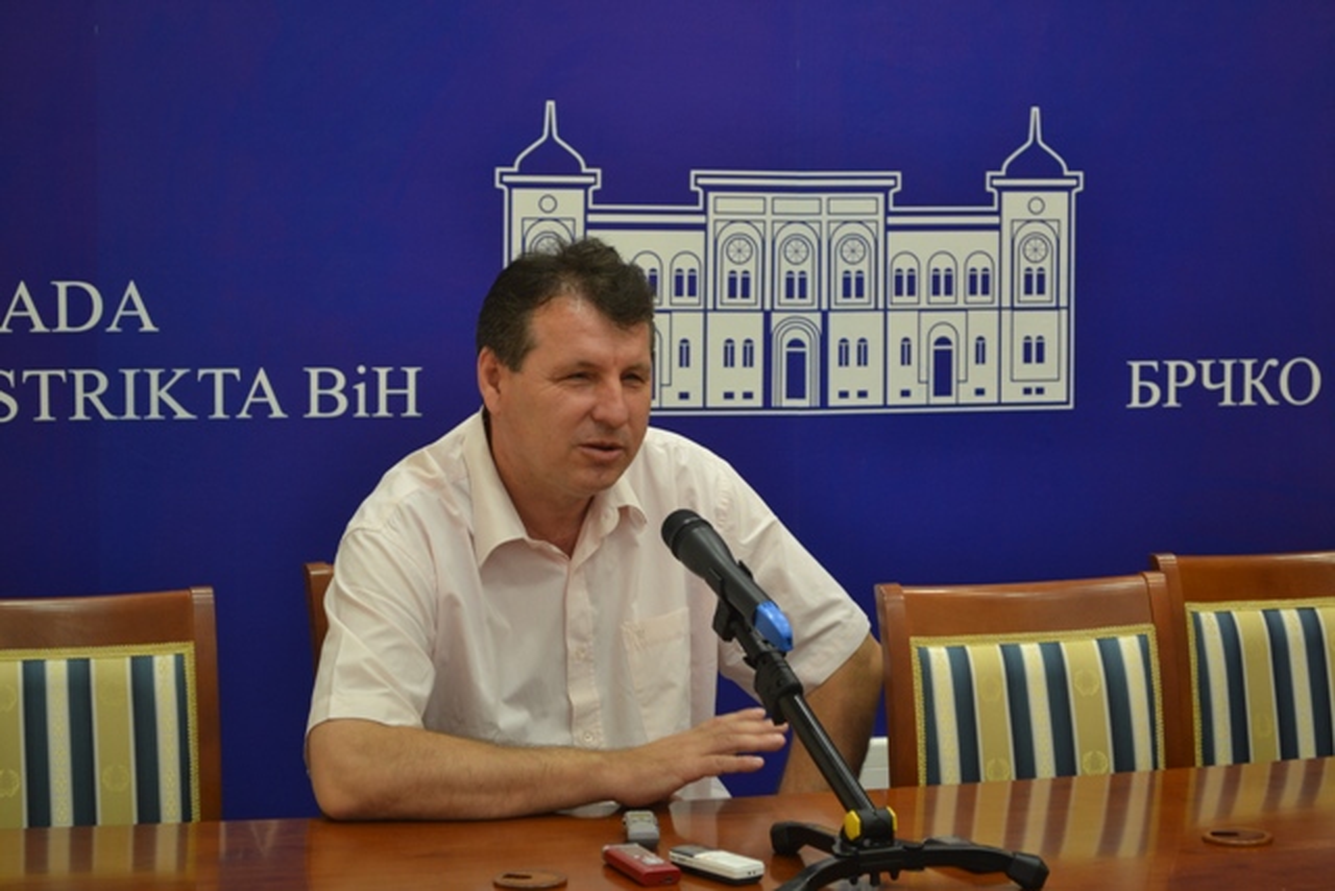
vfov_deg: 16.6
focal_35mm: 82
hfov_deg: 24.6
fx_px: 3060
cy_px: 446
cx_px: 668
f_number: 5.6
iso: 400
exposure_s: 1/25
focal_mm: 55
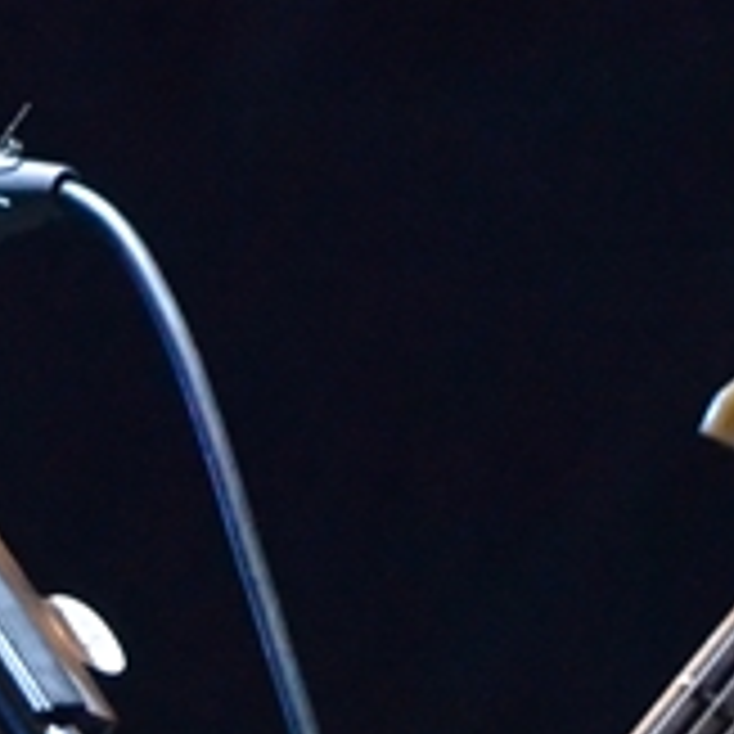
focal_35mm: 1411
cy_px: 813
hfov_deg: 1.2
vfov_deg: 1.2
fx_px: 33849
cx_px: -108
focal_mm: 180
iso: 3200
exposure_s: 1/160
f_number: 5
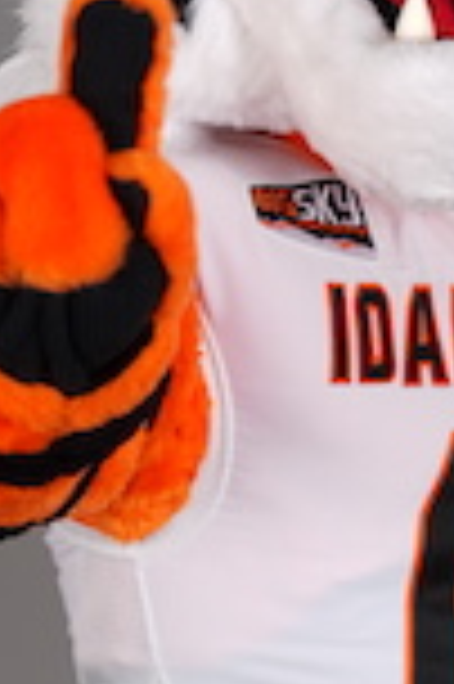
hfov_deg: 4.5
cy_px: 736
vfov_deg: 6.8
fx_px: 5725
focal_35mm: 302
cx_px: 472
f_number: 2.8
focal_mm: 68
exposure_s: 1/250
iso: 80
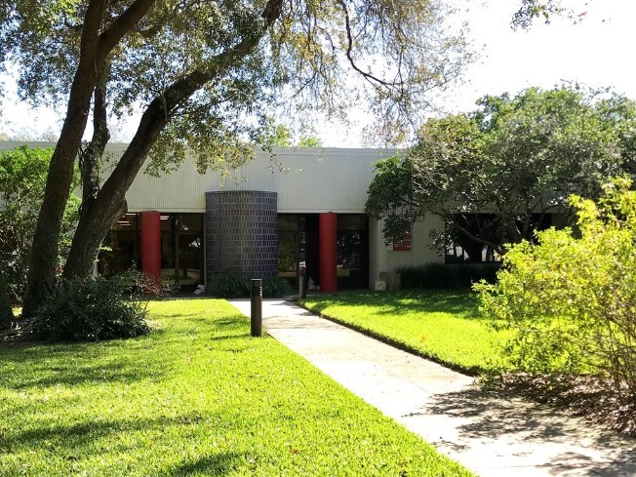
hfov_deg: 42.9
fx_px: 808
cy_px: 285
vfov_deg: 32.8
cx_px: 312
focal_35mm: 44
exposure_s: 1/541
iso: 20
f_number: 1.8
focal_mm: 3.99
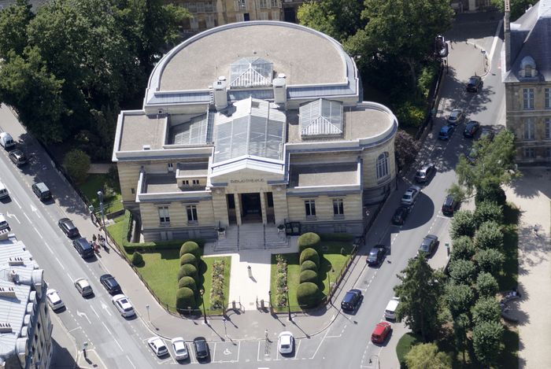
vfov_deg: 9.2
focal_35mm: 150
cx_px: 276
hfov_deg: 13.7
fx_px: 2299
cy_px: 184
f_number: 5
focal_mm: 100
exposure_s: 1/400
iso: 100
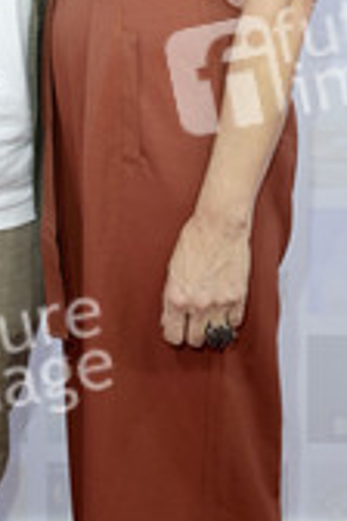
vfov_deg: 20.2
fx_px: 1373
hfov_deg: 14.3
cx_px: 43
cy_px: -93
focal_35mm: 95
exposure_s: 1/125
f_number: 7.1
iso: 640
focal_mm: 40
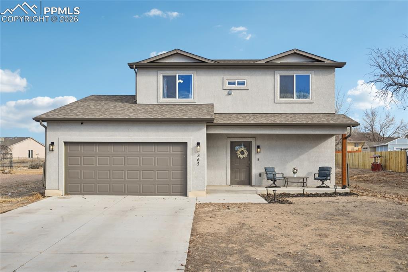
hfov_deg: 66.4
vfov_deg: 47.1
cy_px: 136
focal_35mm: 28
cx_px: 204
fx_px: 312
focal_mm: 27.5
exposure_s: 1/30
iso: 64
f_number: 13
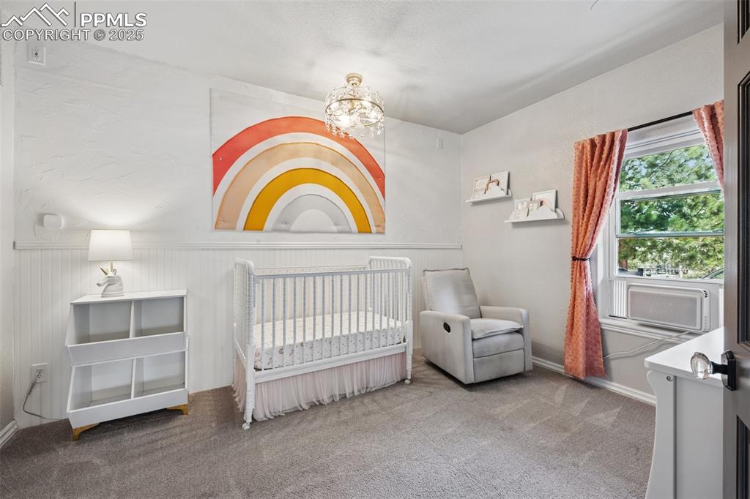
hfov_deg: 100.4
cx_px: 375
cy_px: 250
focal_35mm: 15
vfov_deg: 77.3
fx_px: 312
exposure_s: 1.6
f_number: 11
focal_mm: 15
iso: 100
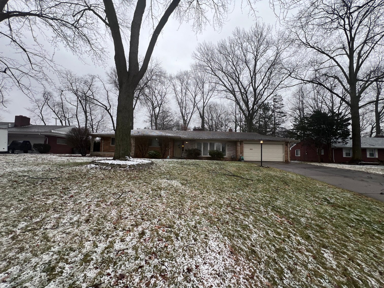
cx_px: 192
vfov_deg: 89.9
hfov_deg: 106.2
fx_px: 144
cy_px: 144
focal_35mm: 13
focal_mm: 1.57
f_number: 1.8
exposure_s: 1/216
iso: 32
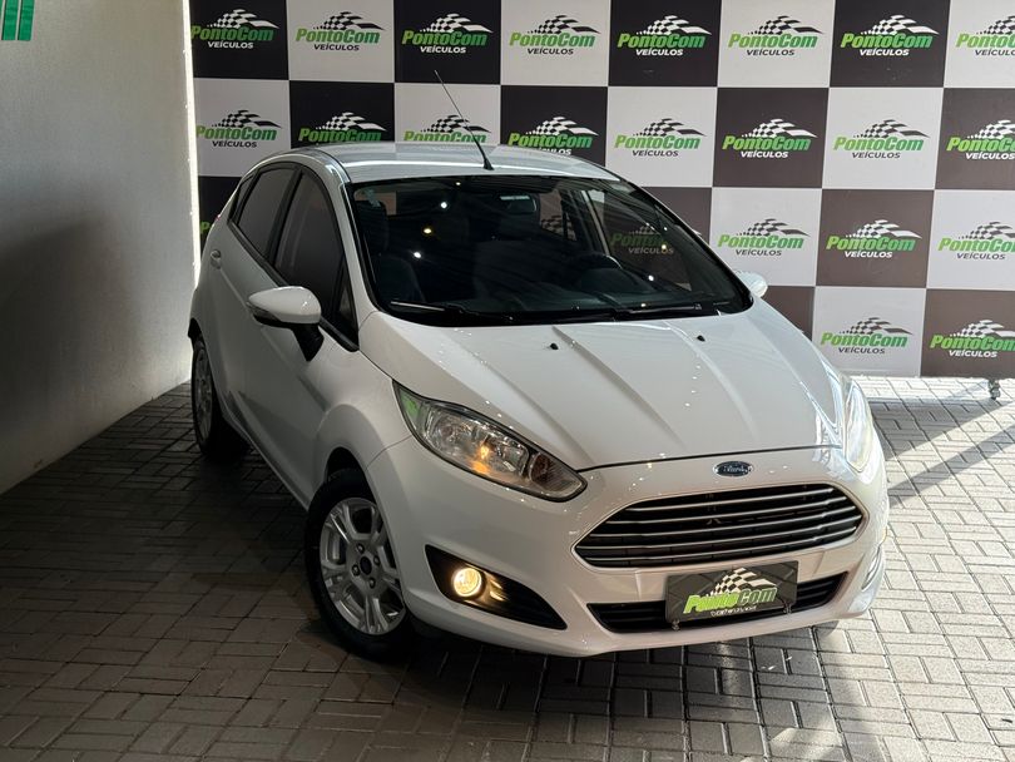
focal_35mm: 48
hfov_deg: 39.6
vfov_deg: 30.3
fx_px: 1408
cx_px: 508
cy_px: 381
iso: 64
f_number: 1.78
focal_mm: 6.76
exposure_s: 1/361
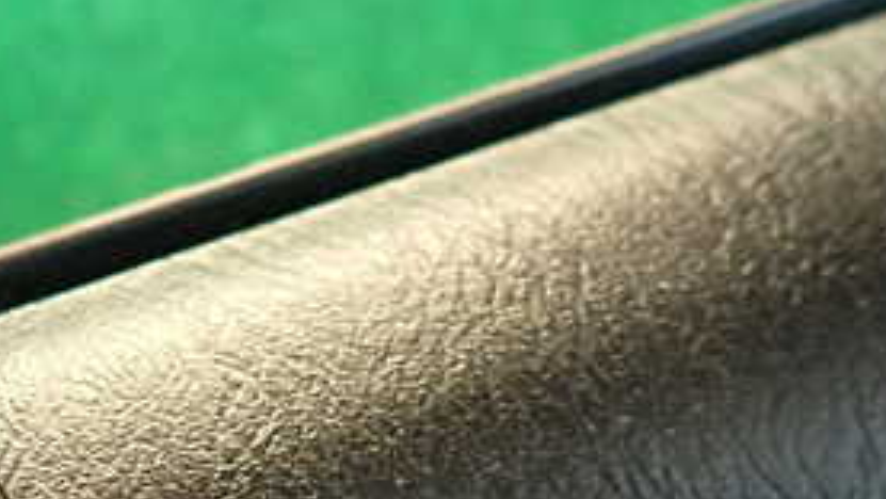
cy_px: 611
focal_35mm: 59
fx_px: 1386
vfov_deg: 19.2
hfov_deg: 33.1
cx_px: 48
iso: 320
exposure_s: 1/30
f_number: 2
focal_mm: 4.5
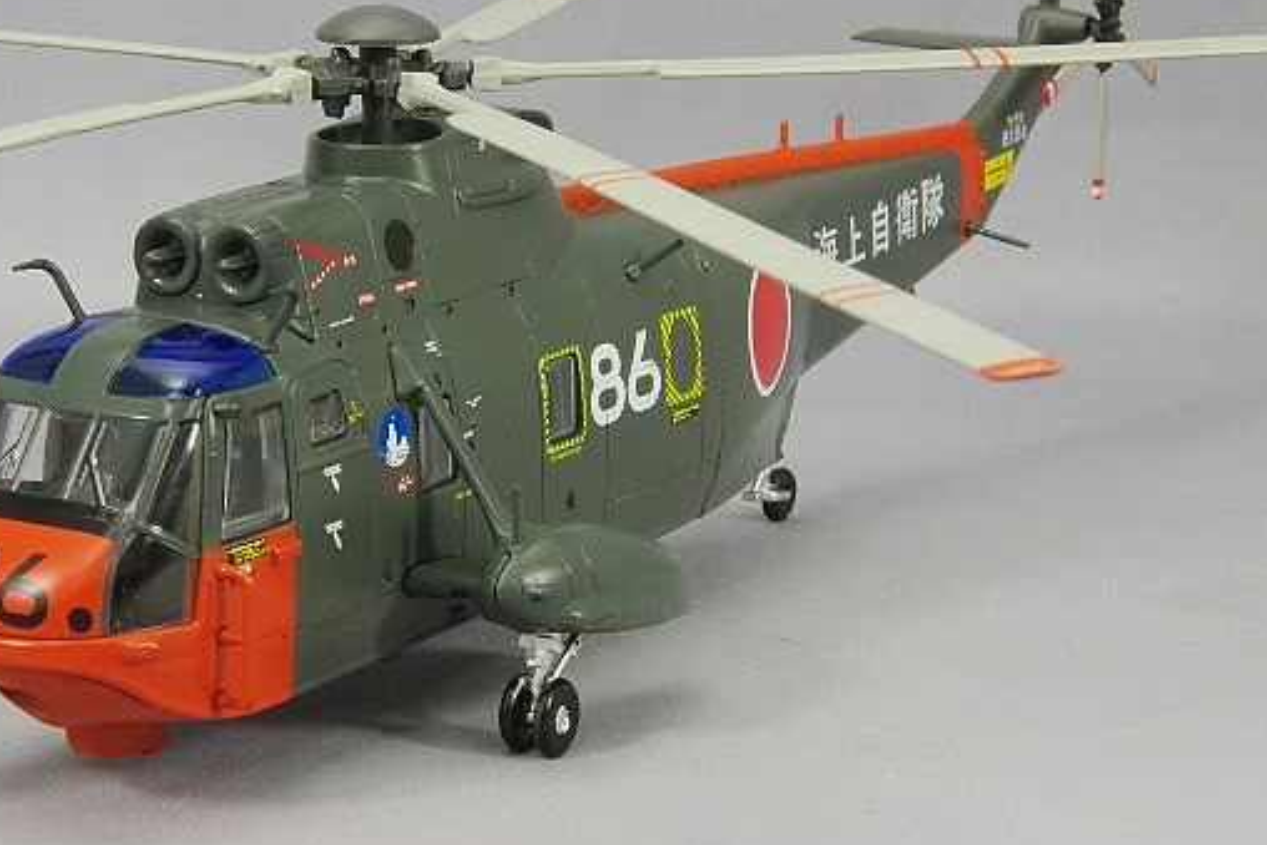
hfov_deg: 14.5
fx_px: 4964
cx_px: 521
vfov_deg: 9.7
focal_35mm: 141
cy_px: 373
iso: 400
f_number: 32
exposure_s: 1
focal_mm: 75
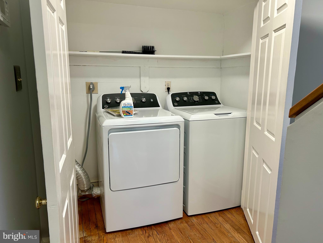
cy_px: 122
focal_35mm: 26
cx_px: 162
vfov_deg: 53.1
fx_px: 243
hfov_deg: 67.3
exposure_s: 1/120
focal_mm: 5.7
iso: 80
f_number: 1.5
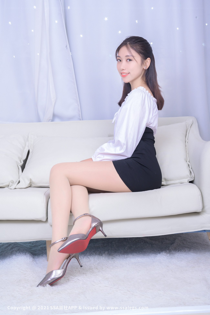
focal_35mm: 52
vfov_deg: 38.2
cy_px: 158
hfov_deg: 26.0
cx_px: 105
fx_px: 455
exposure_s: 1/160
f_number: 8
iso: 500
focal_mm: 52
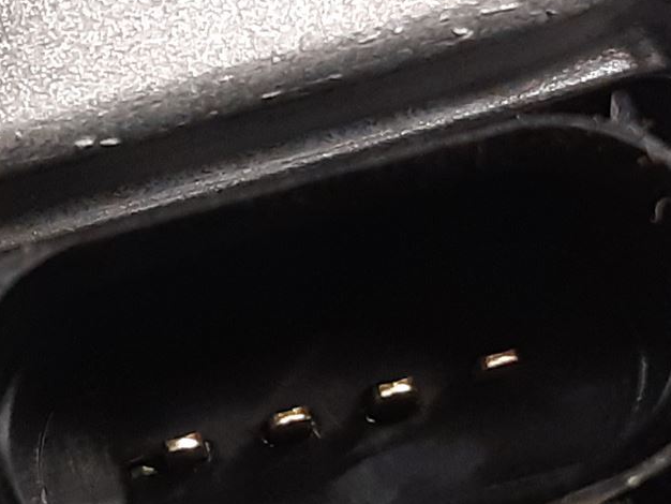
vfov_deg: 17.1
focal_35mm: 85
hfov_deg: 22.8
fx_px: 1648
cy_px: 456
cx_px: 167
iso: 250
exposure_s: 1/50
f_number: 1.7
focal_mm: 3.93
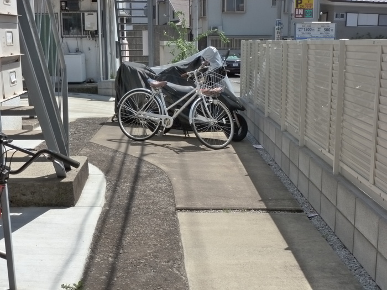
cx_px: 194
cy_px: 145
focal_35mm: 45
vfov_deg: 32.2
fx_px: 503
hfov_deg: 42.1
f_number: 5
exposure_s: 1/500
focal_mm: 8
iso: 400
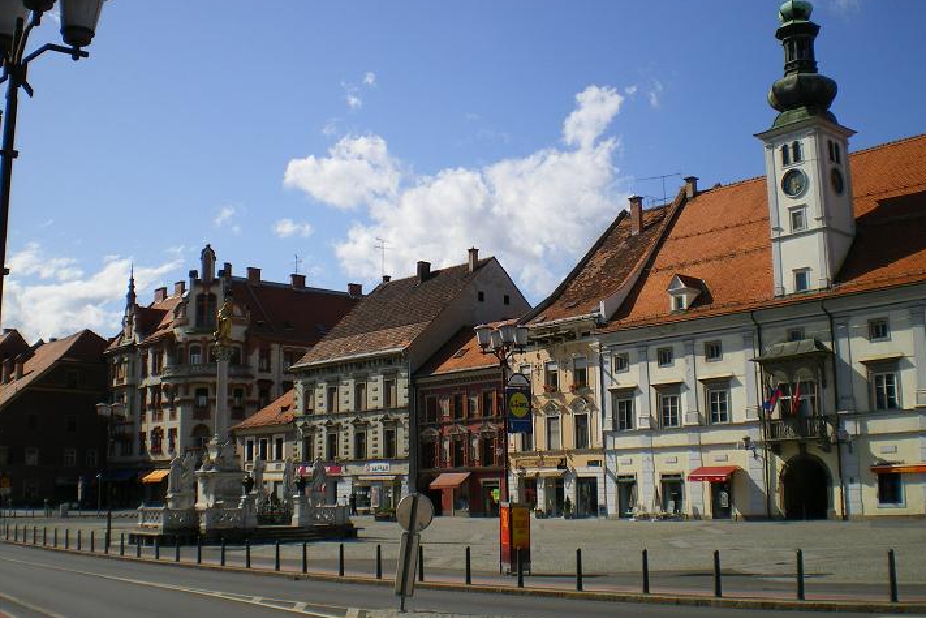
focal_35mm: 40
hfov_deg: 48.5
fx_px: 1029
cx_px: 461
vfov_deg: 33.4
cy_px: 297
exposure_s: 1/640
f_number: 4.6
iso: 64
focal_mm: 6.3
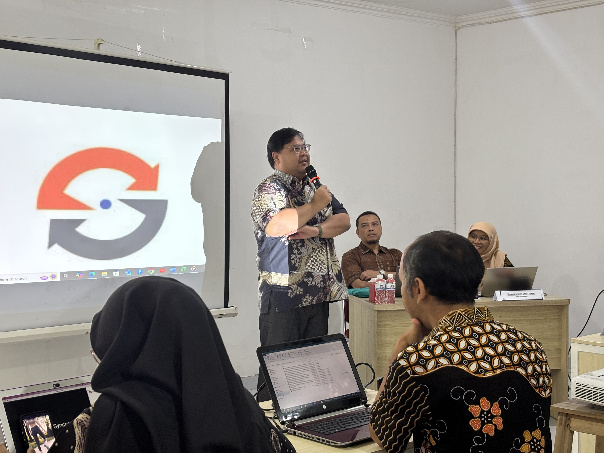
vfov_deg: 28.0
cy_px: 226
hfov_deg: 36.8
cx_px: 302
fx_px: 907
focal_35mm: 52
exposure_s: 1/50
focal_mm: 5.96
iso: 125
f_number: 1.6
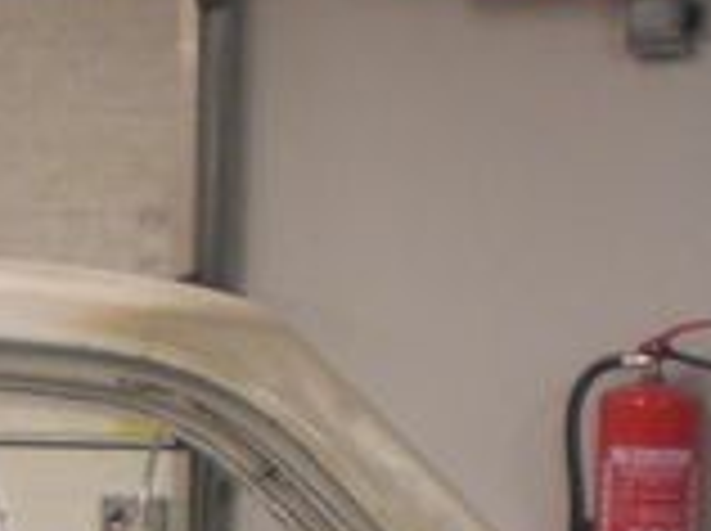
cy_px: 666
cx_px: -616
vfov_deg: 9.5
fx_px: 3158
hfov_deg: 11.8
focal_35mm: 154
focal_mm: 6.3
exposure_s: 1/40
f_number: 3.1
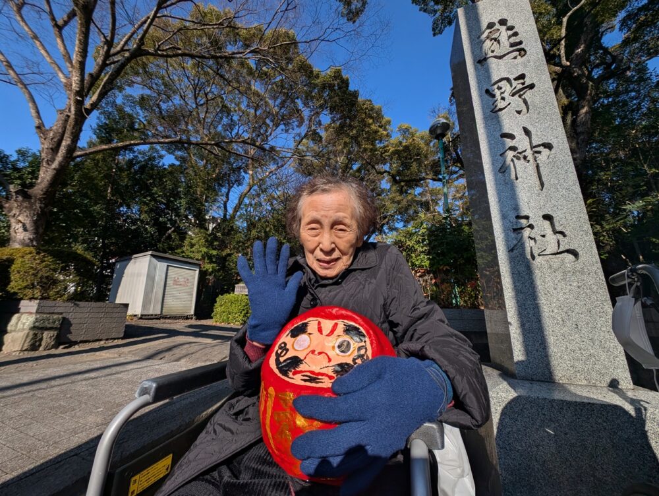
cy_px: 248
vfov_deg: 94.6
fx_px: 229
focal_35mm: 12
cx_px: 330
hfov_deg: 110.5
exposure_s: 1/2725
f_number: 1.95
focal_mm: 2.23
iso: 40
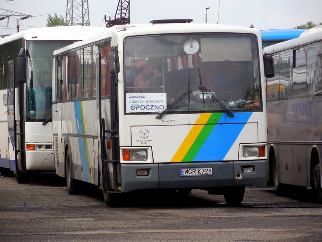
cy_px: 121
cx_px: 161
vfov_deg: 6.2
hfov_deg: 8.2
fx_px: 2242
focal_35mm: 241
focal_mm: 43.4
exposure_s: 1/320
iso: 125
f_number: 5.1
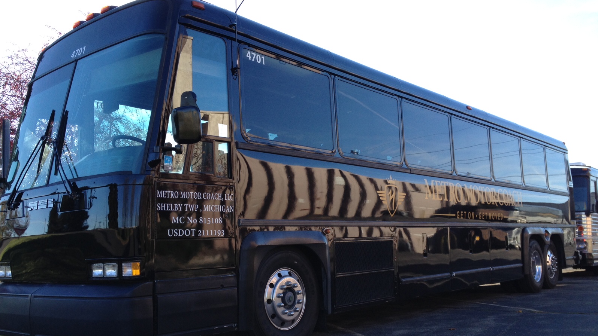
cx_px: 297
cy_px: 198
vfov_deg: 30.4
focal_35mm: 39
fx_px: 618
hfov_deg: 51.6
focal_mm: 4.28
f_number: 2.4
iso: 50
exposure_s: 1/421
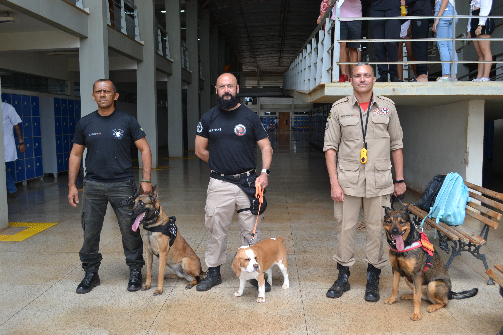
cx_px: 252
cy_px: 168
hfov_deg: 53.1
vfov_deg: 36.9
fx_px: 503
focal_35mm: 36
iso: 180
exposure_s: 1/125
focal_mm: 24
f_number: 5.6
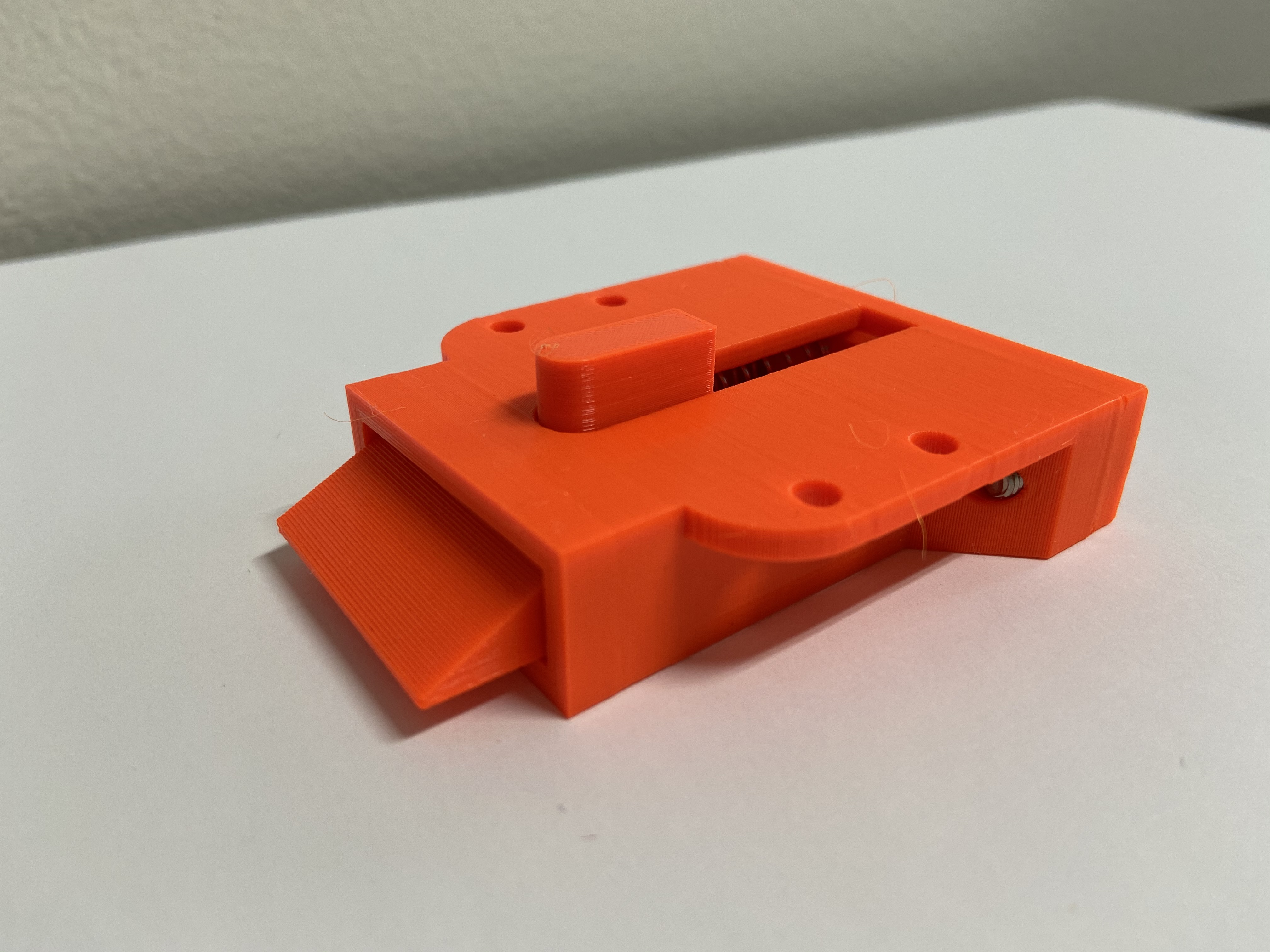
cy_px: 476
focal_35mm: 26
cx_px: 635
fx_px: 954
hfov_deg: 67.3
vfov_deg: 53.1
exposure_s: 1/50
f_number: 1.8
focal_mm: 4.25
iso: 100
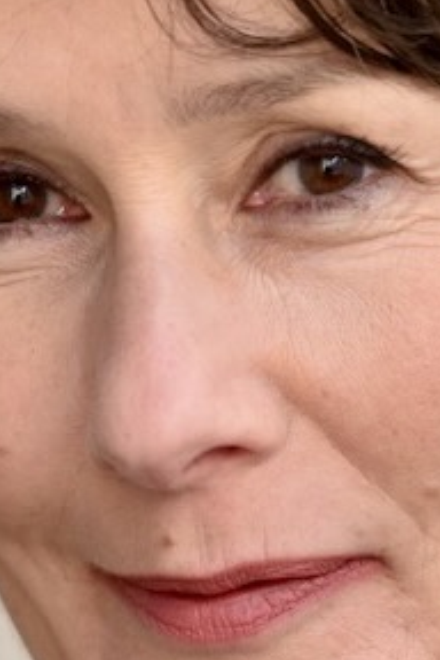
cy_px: 404
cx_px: 243
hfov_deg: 5.5
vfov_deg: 8.2
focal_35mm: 252
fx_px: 4620
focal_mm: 85
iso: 400
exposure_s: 1/250
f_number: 4.5
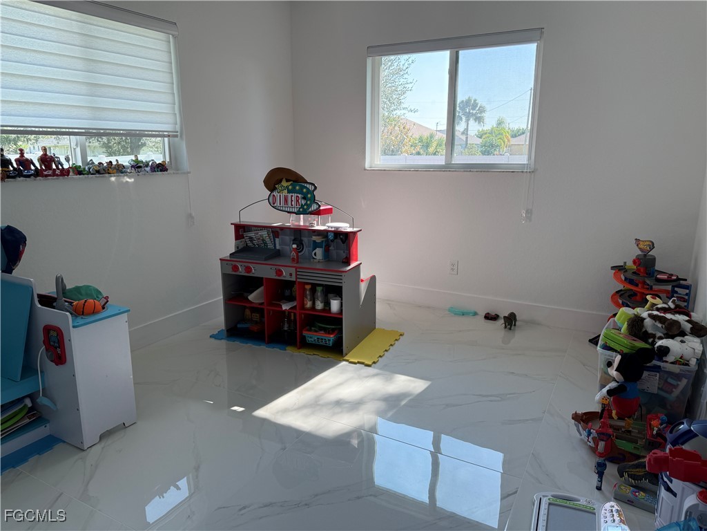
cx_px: 354
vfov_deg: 56.8
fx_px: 490
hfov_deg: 71.6
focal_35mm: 24
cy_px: 266
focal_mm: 6.76
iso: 80
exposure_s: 1/330
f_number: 1.78
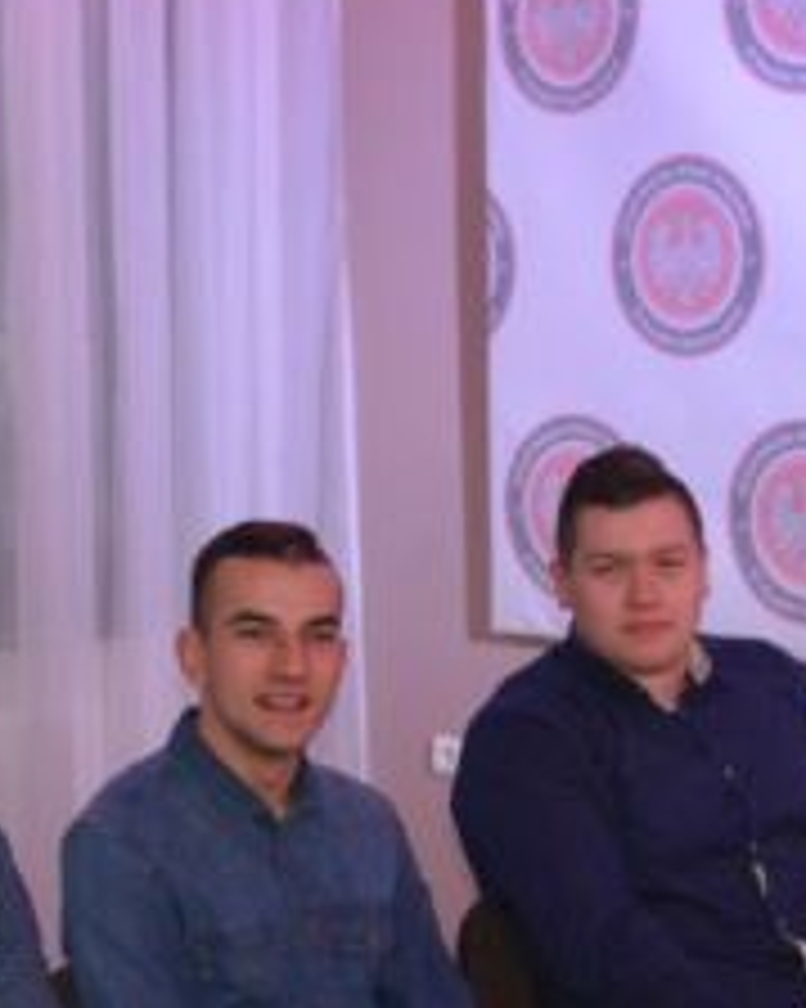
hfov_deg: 18.4
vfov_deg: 23.0
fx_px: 2477
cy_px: 477
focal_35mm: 83
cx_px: 270
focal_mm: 22
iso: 2500
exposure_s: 1/60
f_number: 3.8
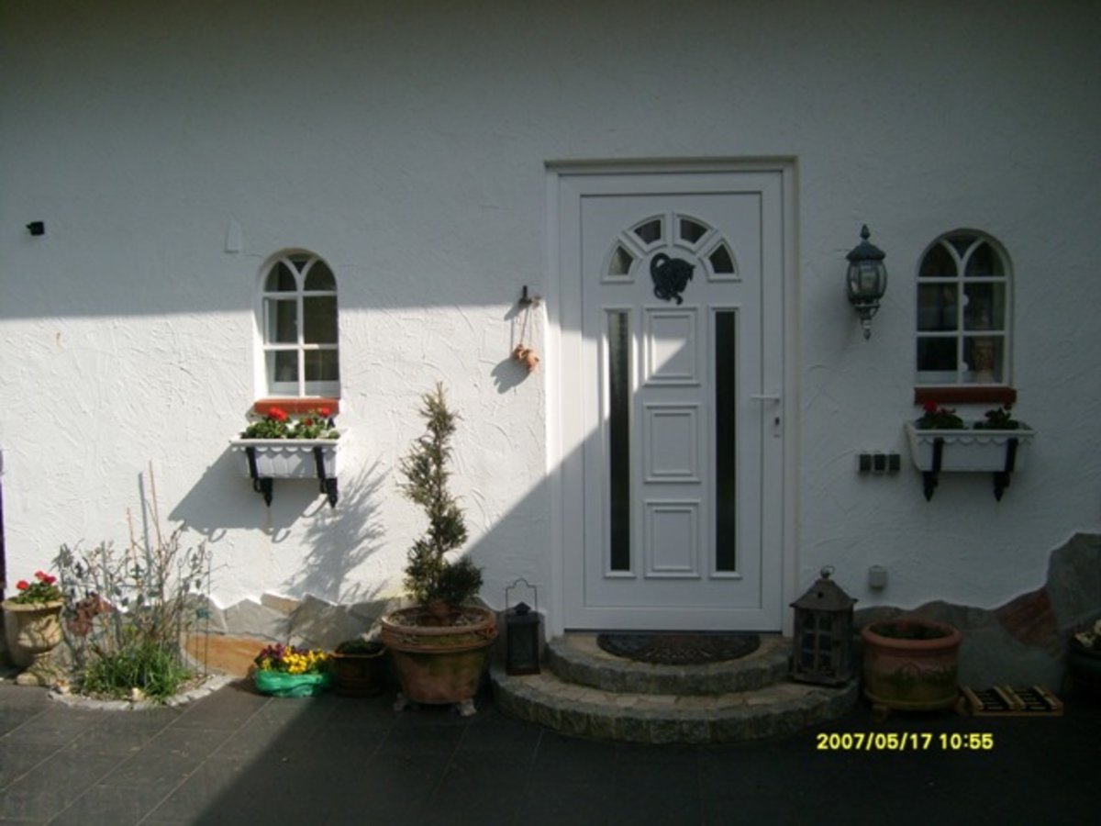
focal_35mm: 35
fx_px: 1113
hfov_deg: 52.6
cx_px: 550
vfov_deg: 40.7
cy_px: 413
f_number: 7.1
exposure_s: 1/350
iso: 80
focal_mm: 5.8
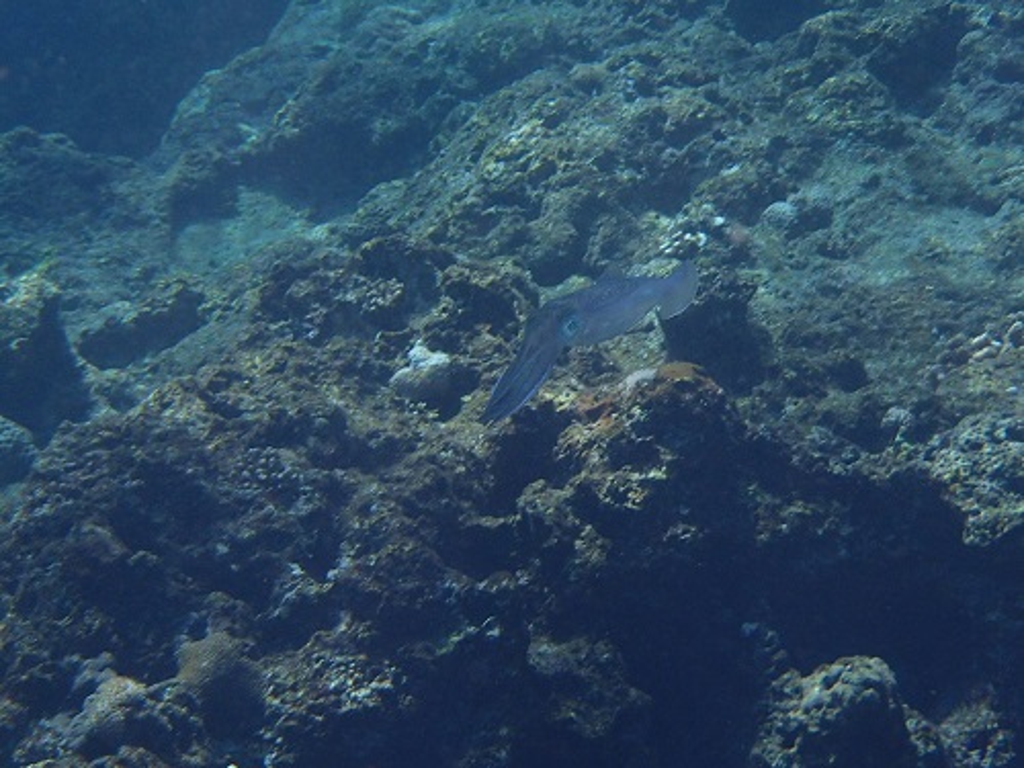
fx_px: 4141
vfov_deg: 10.6
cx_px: 512
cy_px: 384
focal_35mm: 140
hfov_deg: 14.1
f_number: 5.9
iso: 200
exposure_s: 1/200
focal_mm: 25
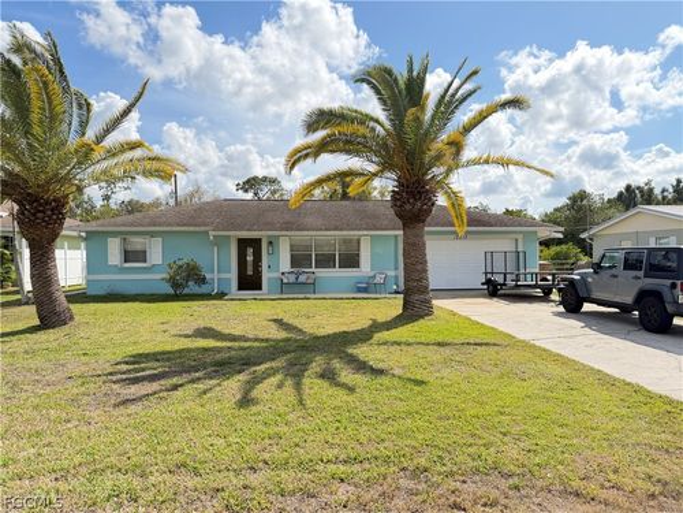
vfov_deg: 56.8
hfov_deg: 71.6
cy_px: 256
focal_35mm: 24
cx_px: 342
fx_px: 474
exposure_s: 1/2801
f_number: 1.78
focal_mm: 6.76
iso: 100
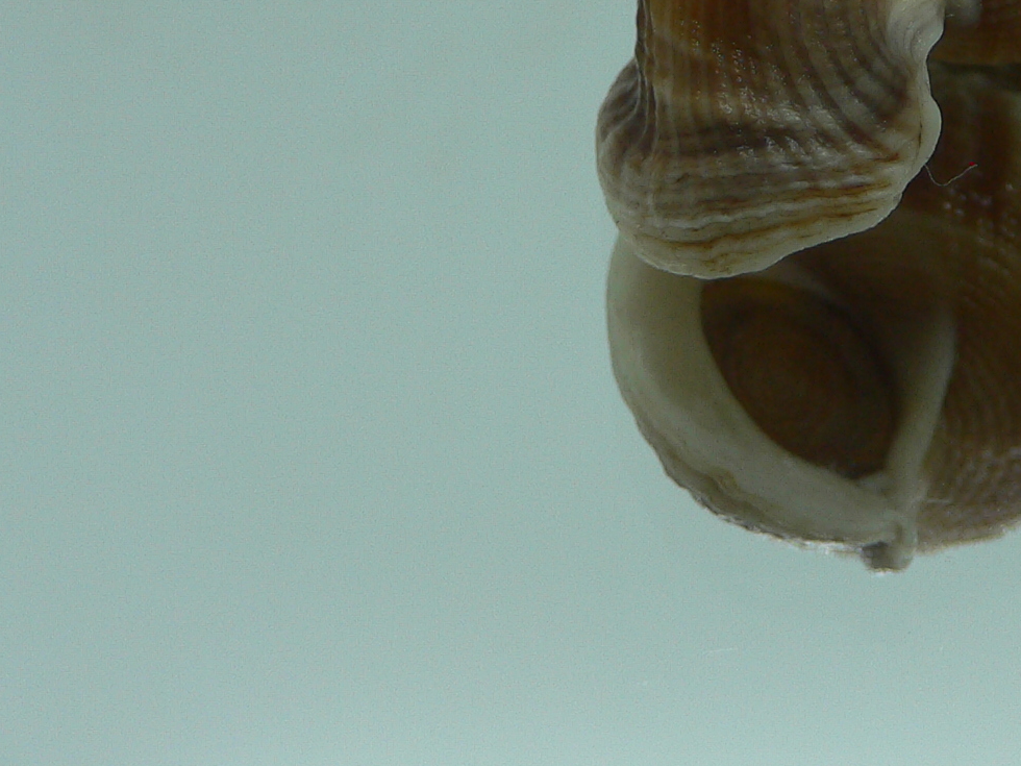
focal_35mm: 72
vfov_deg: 19.9
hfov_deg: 26.4
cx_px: 854
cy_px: 8
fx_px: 2124
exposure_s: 1/60
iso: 80
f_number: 2.8
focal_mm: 4.6
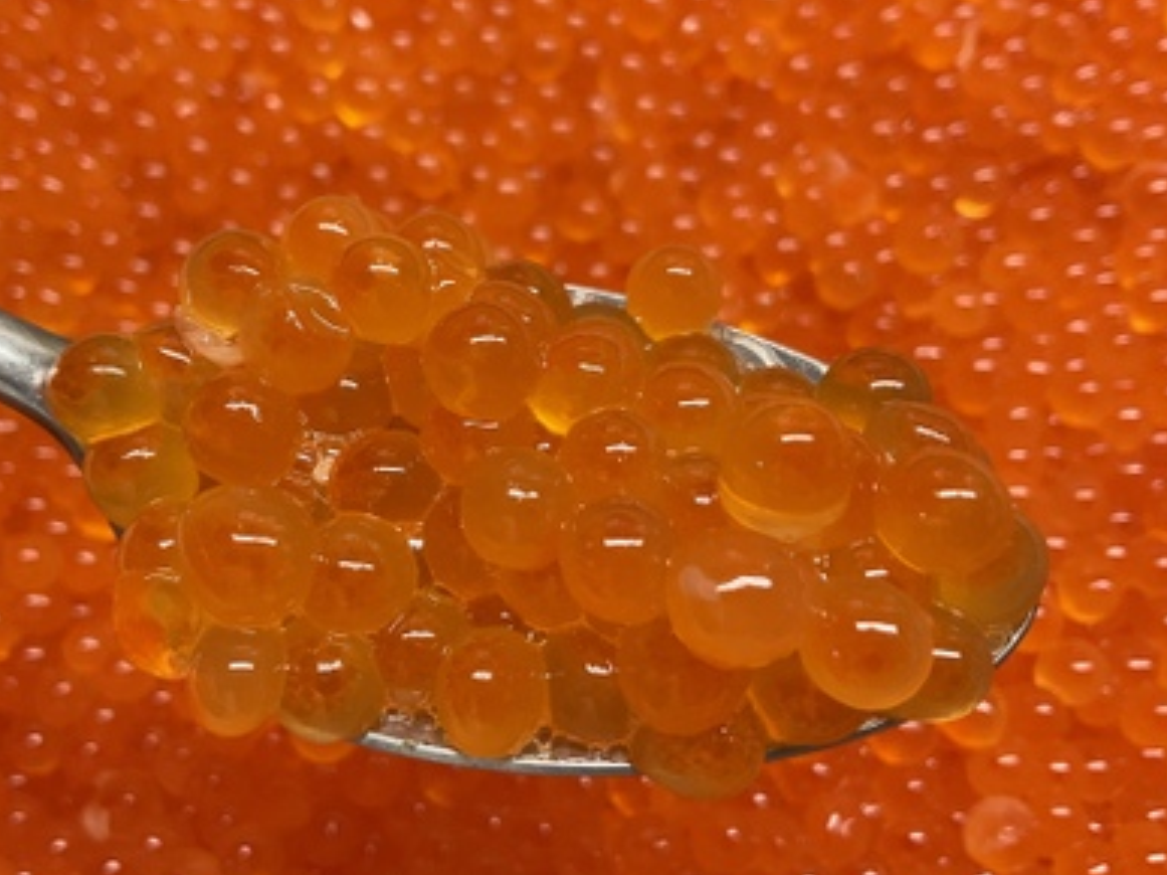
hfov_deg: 51.2
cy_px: 401
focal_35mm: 36
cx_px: 501
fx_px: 1213
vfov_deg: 39.6
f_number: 1.8
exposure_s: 1/60
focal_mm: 3
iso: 64
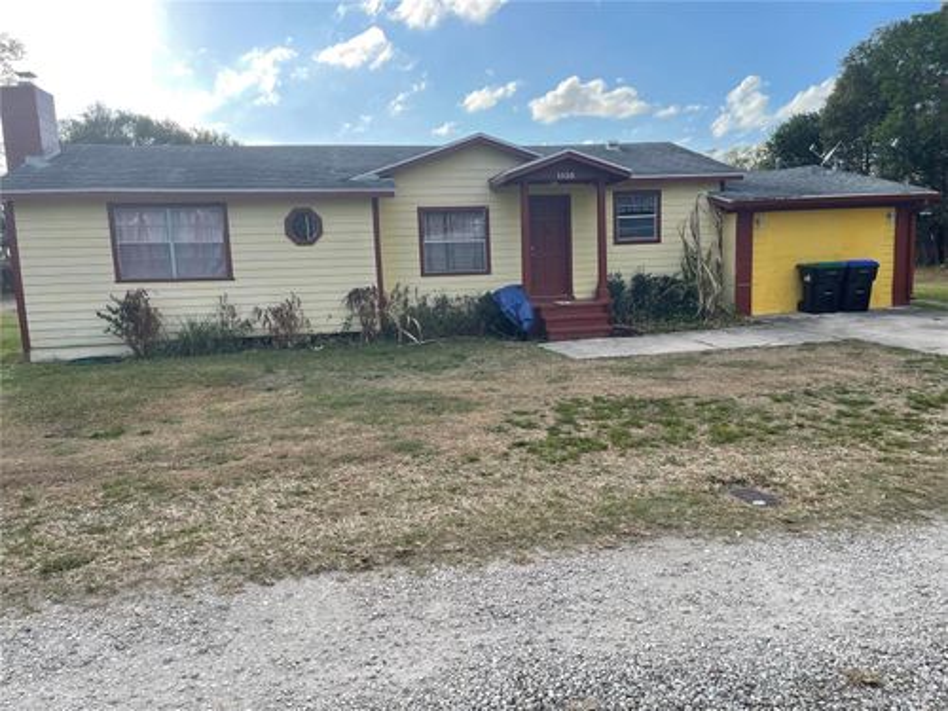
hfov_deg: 69.4
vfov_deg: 54.9
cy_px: 356
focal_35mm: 25
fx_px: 685
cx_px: 474
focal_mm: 5.1
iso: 32
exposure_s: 1/1534
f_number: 1.6
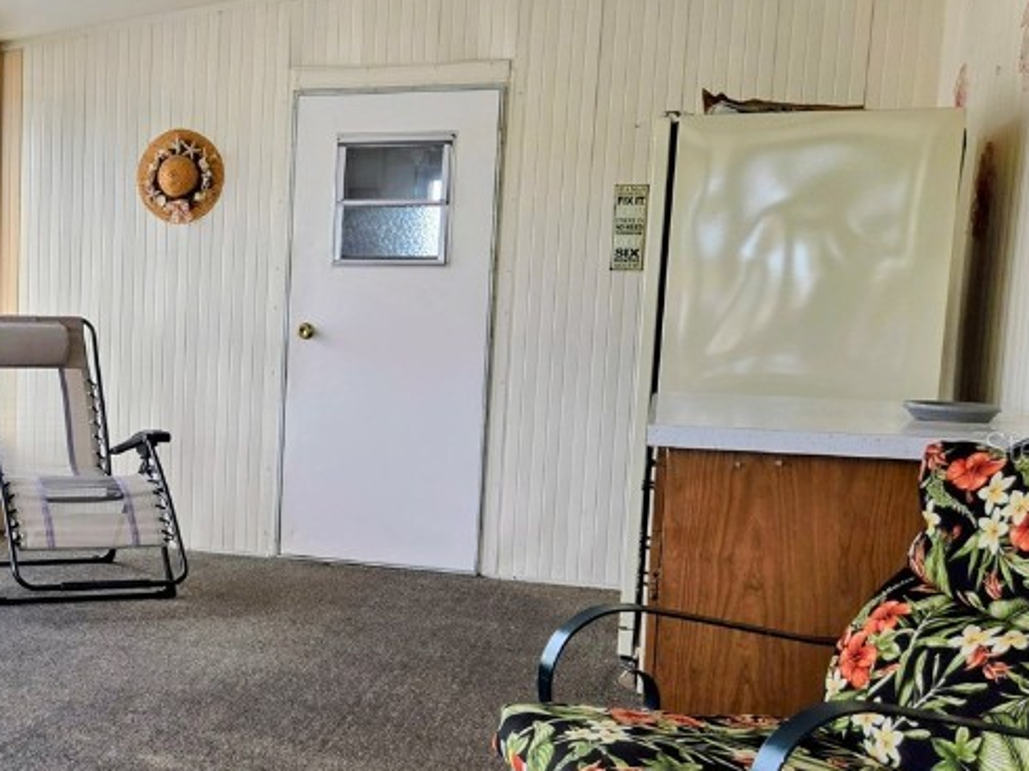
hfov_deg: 37.2
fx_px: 1427
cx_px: 109
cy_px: 446
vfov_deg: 30.2
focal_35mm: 48
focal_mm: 5.4
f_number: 1.8
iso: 25
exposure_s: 1/273
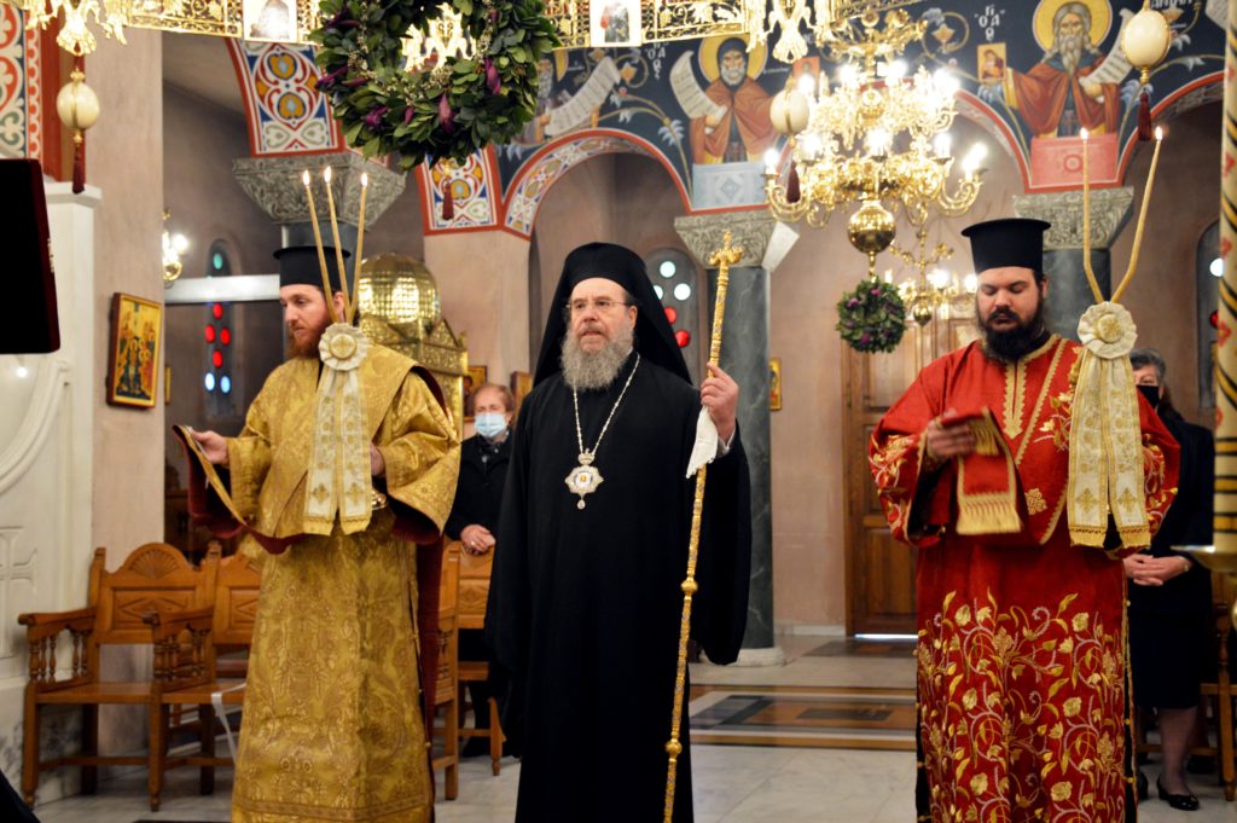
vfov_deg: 28.0
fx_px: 1648
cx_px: 618
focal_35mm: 48
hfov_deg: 41.1
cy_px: 412
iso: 800
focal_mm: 32
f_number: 4
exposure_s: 1/15
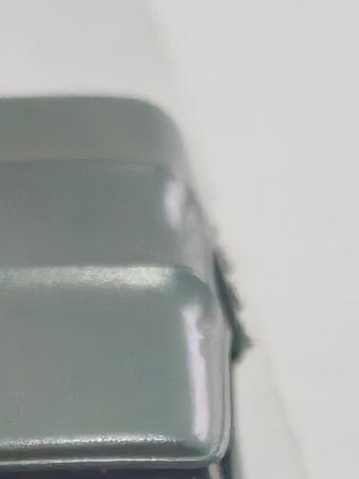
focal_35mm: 241
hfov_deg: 6.2
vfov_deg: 8.0
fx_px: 3333
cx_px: 43
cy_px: 745
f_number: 1.95
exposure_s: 1/33
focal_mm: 5.52
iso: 800
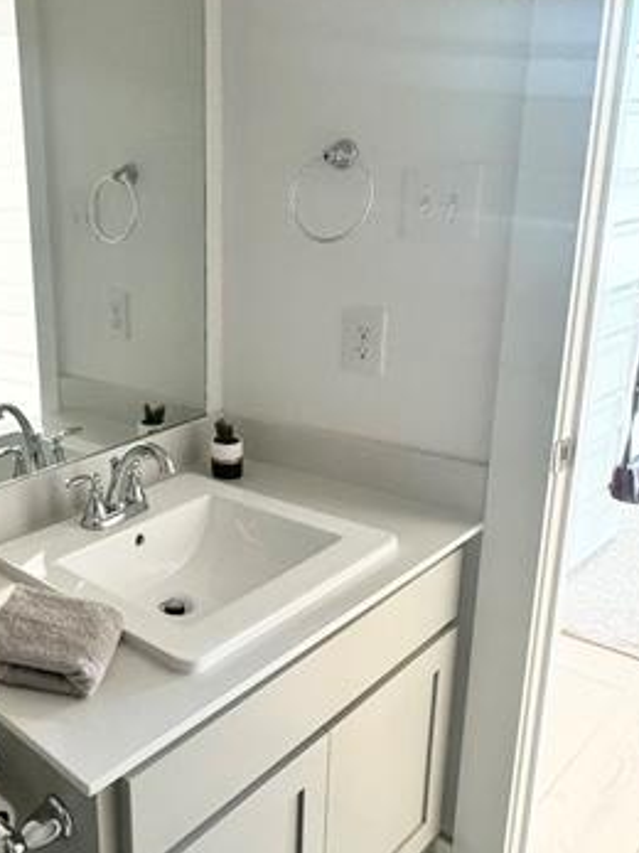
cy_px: 401
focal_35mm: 31
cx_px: 7
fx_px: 763
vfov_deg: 58.3
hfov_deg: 40.2
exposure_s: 1/60
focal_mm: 2.22
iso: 400
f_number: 2.2
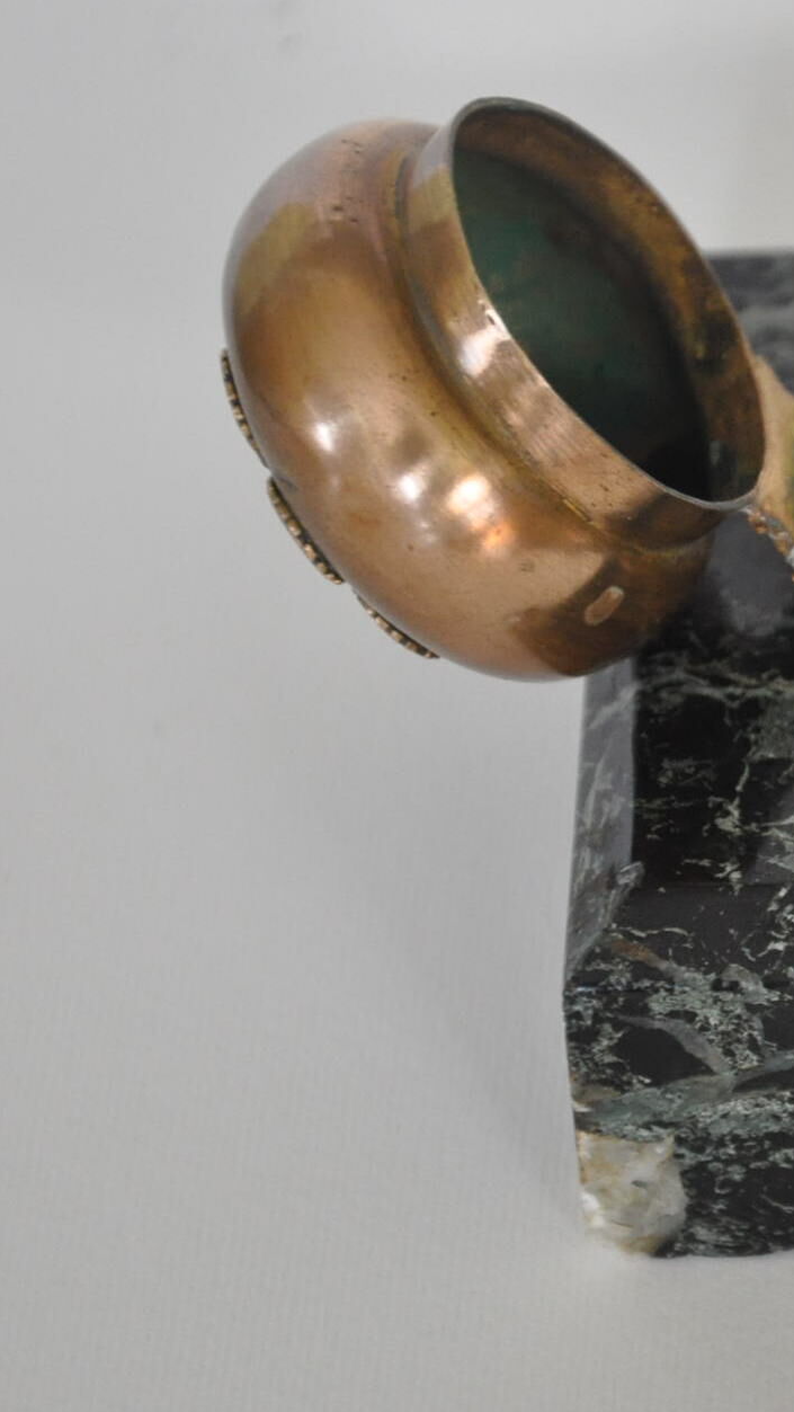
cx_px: 1062
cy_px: 693
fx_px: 9460
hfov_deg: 4.8
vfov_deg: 8.5
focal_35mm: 253
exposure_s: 1/80
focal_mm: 105
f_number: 5.6
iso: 1600
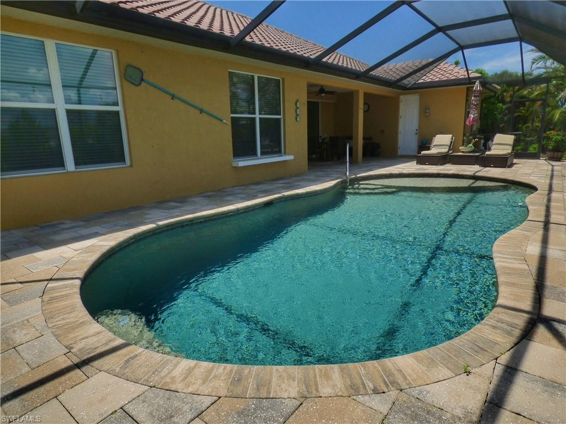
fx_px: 327
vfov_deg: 66.0
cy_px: 212
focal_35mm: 20
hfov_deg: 81.7
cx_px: 283
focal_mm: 3.58
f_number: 4.5
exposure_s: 1/640
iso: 200
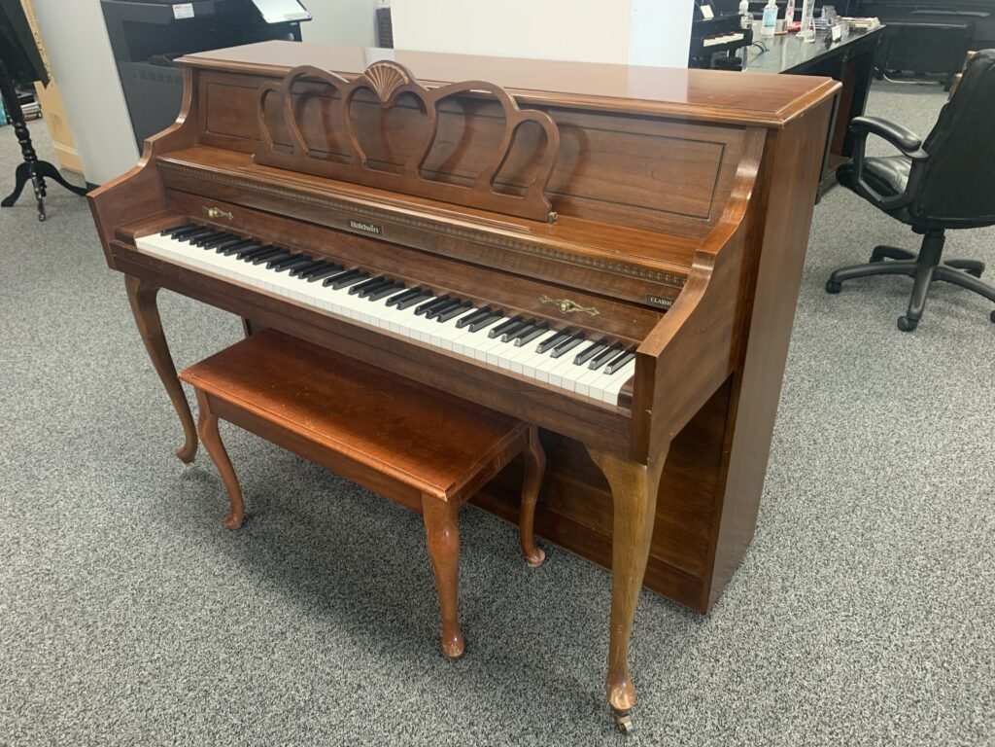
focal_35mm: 26
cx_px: 498
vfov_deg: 53.1
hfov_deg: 67.3
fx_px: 747
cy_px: 374
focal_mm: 4.25
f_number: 1.8
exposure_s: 1/60
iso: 400
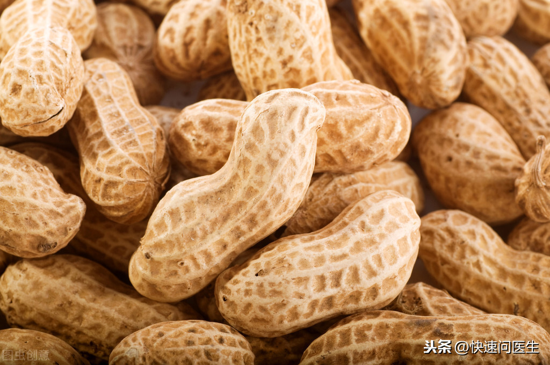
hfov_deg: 15.2
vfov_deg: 10.1
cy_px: 182
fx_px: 2060
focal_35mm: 135
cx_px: 275
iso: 100
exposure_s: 1/200
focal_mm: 90
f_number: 13
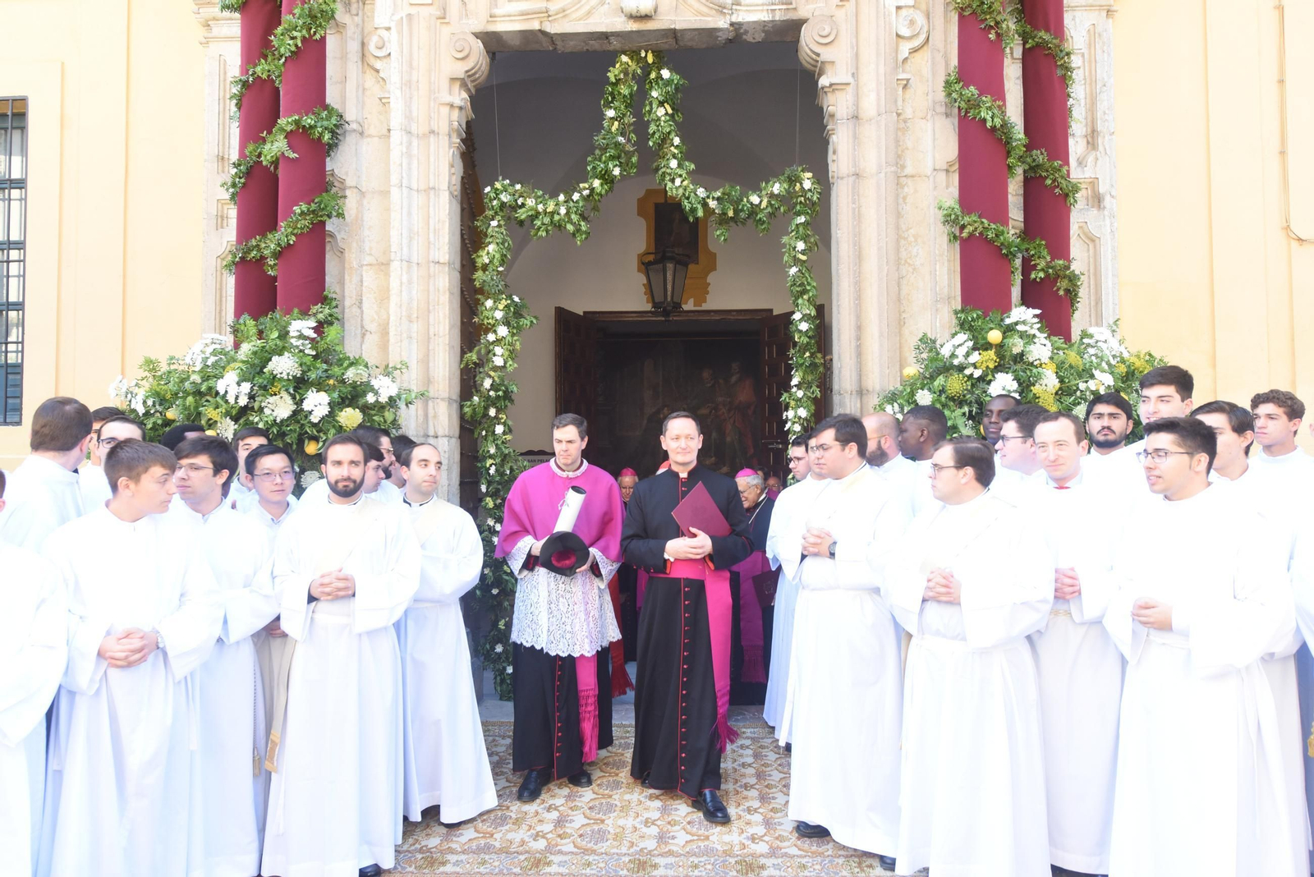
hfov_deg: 73.7
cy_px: 438
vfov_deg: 53.2
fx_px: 876
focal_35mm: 24
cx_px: 657
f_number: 5.6
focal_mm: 24
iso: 2000
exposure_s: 1/320
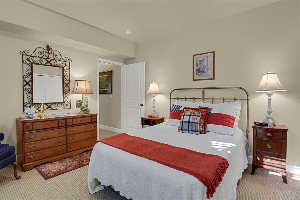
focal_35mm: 17
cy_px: 100
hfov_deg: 93.3
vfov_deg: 70.4
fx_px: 142
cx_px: 150
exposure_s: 1/20
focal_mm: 17
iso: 11400
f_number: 8
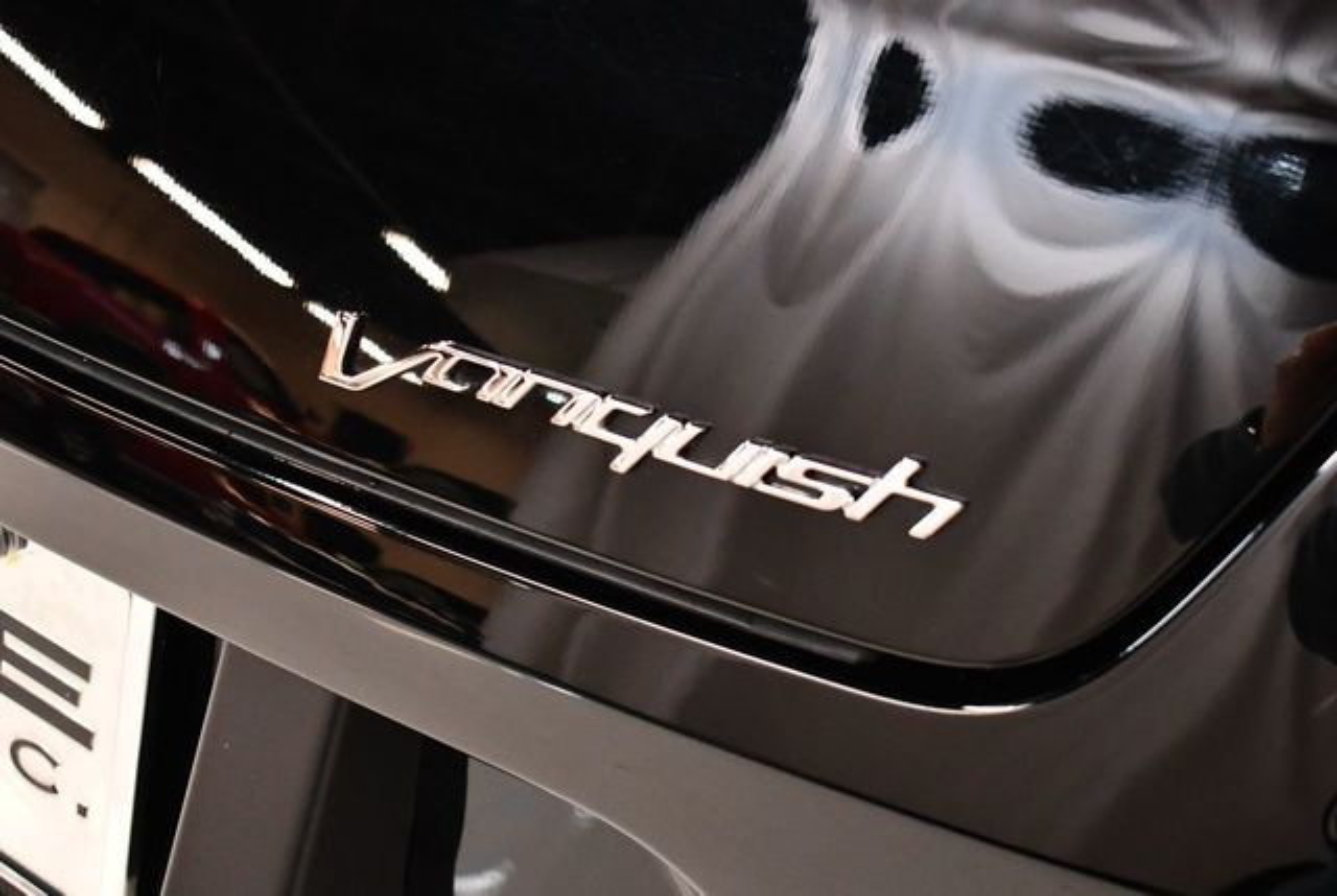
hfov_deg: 29.6
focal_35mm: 68
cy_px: 448
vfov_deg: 20.1
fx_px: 2530
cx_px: 668
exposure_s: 1/60
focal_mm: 34
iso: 3200
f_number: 4.5
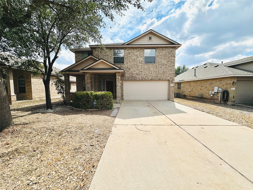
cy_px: 95
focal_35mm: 14
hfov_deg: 102.1
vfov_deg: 85.7
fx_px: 102
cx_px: 126
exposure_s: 1/2564
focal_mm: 2.22
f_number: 2.2
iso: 40
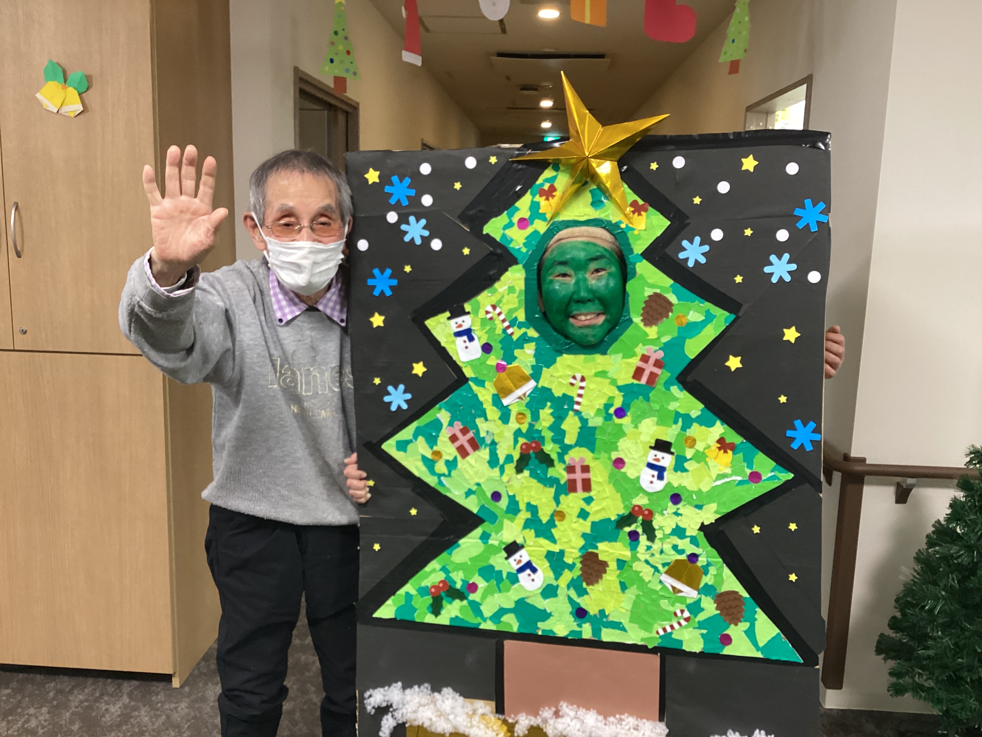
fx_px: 879
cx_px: 491
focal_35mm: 31
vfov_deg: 45.4
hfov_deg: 58.4
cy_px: 368
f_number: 2.4
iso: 160
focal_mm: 3.3
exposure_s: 1/60
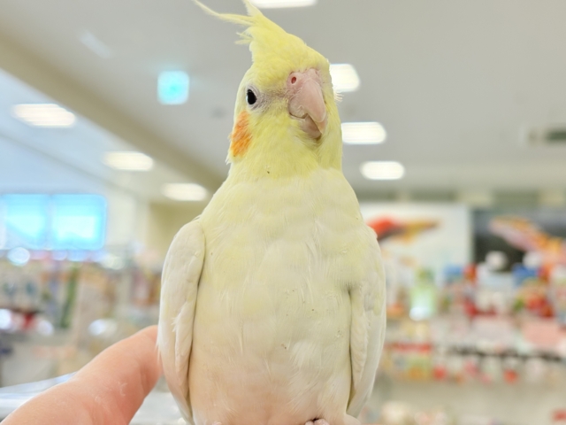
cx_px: 283
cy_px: 212
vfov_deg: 28.0
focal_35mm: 52
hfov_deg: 36.8
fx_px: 850
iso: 50
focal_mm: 5.96
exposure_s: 1/100
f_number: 1.6
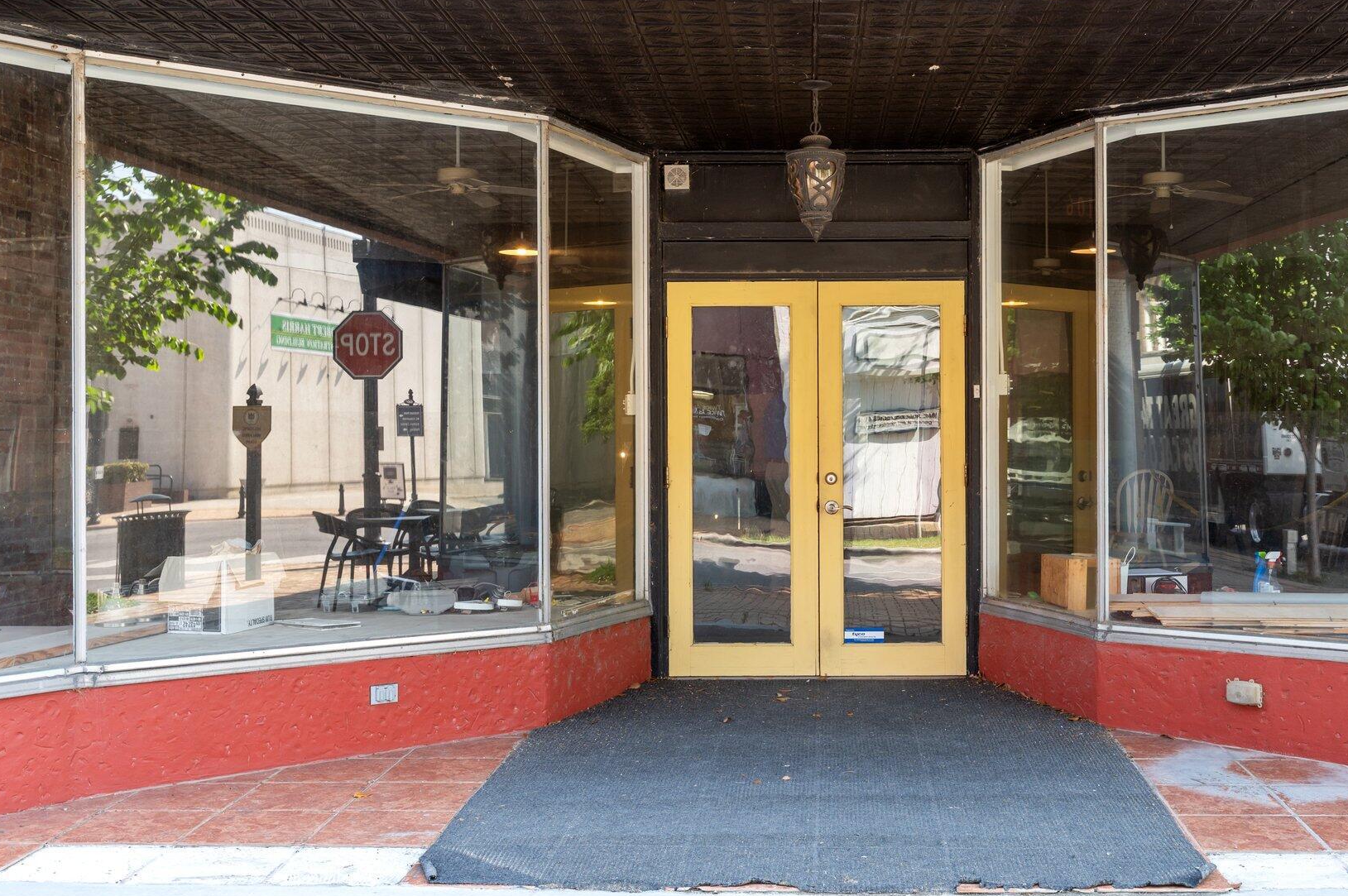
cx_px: 817
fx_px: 1646
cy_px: 437
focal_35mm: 44
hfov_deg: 44.3
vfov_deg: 30.5
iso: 280
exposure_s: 1/40
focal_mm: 35
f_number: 8
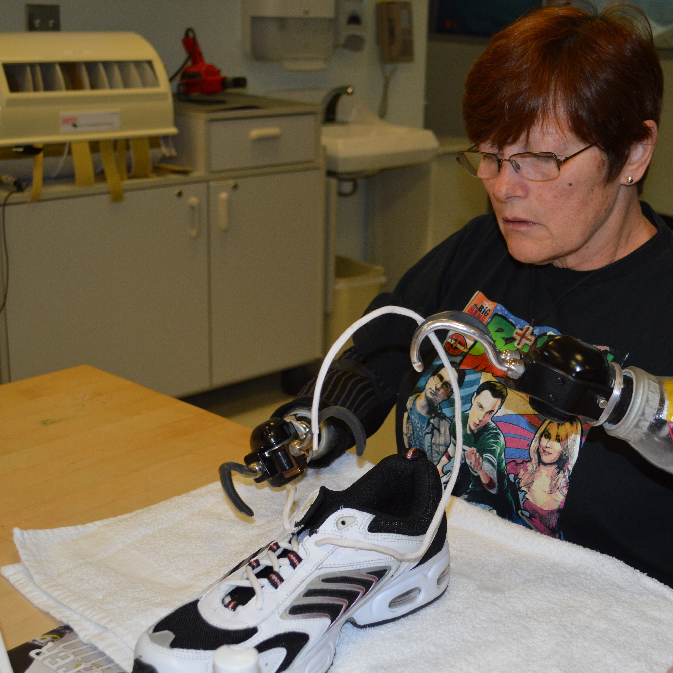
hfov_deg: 33.8
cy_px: 336
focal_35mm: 50
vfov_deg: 34.0
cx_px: 422
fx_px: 1100
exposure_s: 1/100
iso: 400
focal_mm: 26
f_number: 4.2
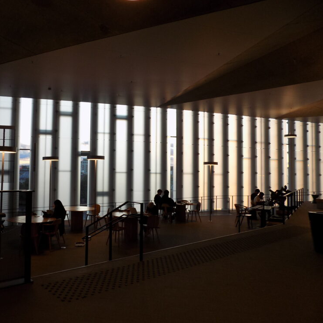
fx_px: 296
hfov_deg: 56.0
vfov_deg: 57.3
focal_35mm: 28
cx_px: 105
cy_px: 157
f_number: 3.1
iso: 80
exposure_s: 1/50
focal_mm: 4
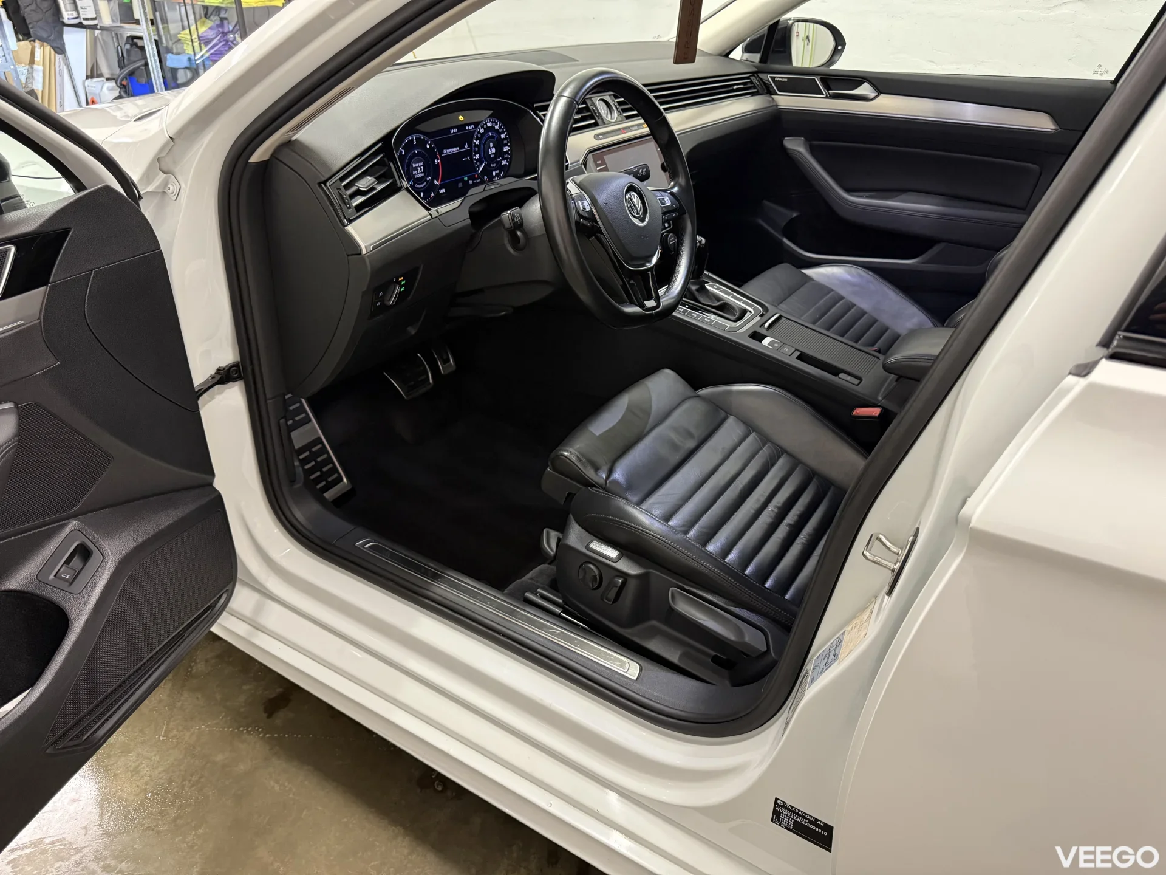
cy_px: 438
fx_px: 808
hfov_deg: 71.6
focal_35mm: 24
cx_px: 583
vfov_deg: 56.8
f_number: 1.78
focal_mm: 6.76
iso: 500
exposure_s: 1/50
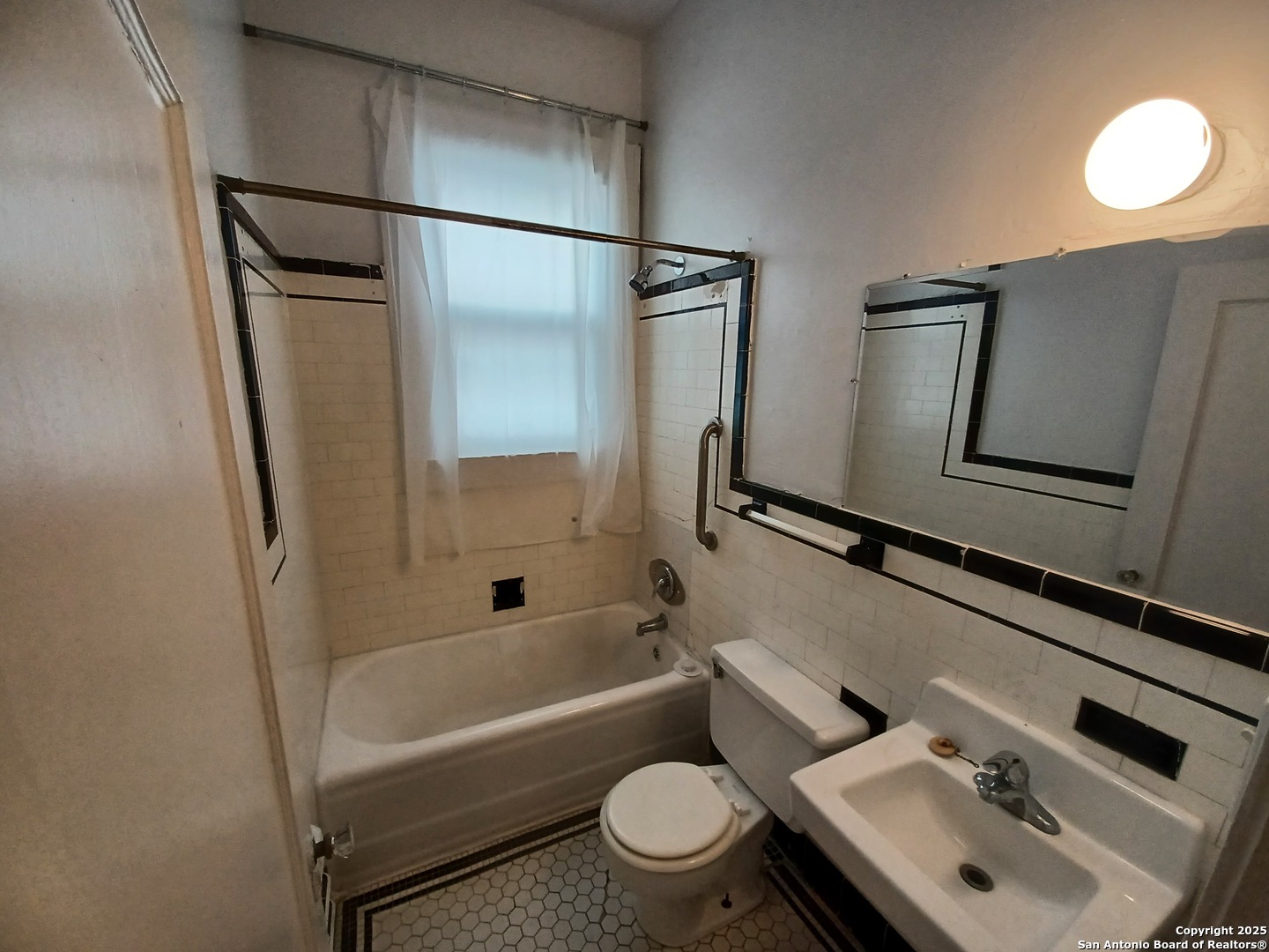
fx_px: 477
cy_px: 476
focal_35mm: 13
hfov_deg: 106.2
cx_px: 634
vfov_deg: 89.9
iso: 80
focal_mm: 1.42
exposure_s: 1/60
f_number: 2.2
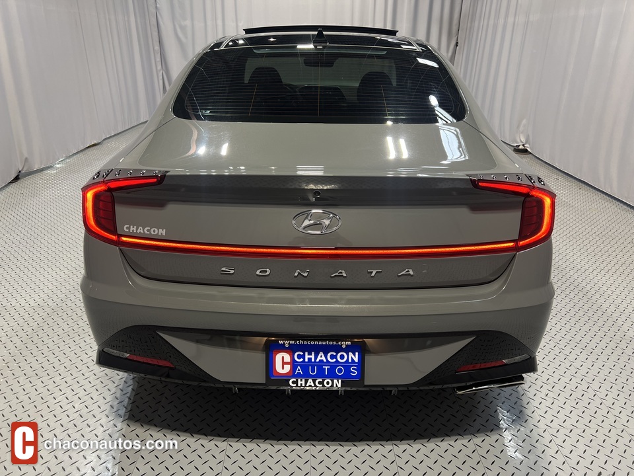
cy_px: 238
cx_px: 317
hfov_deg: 67.3
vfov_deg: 53.1
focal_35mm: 26
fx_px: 476
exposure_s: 1/60
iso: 80
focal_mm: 5.7
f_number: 1.5
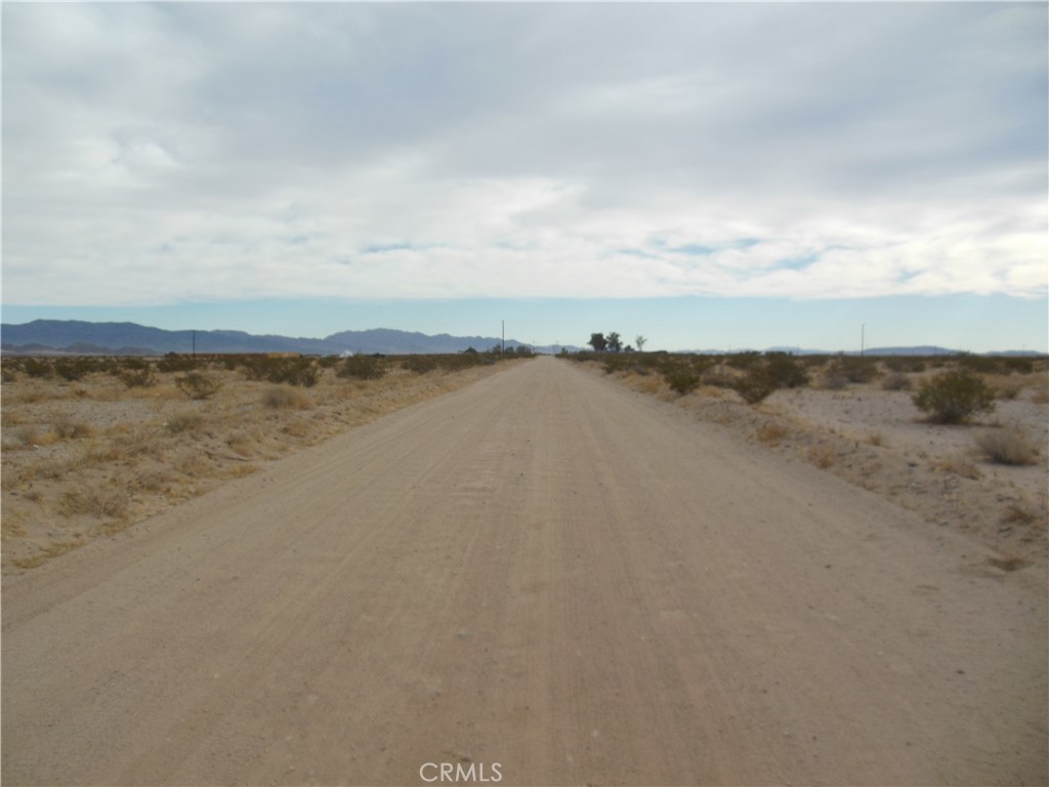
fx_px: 758
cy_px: 394
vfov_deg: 54.9
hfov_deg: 69.4
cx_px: 524
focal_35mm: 25
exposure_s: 1/1500
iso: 125
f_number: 3.2
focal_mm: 4.5
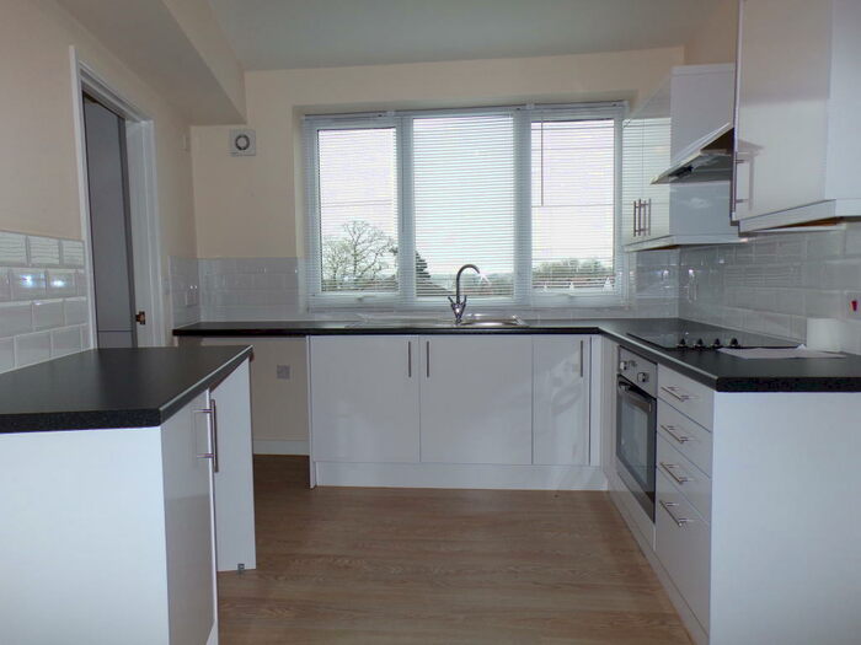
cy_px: 322
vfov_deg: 56.8
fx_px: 597
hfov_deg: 71.6
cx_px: 430
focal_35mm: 24
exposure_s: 1/42
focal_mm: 4.3
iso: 80
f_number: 4.3
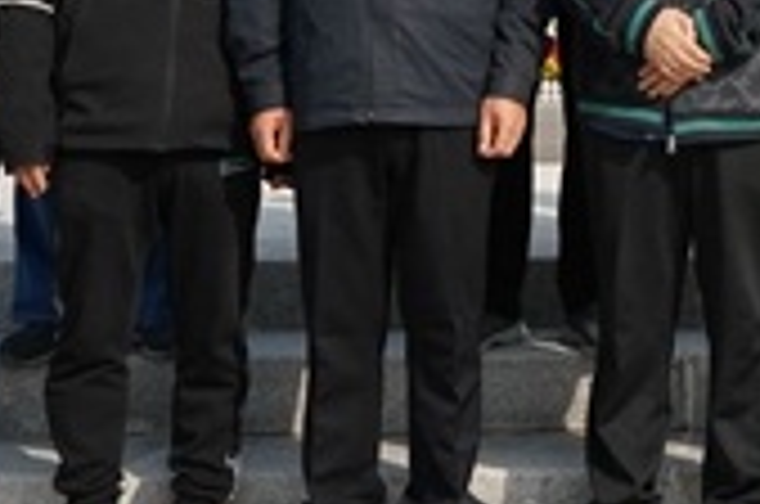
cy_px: -250
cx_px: 913
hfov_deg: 20.5
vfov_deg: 13.8
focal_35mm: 93
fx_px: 1960
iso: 2500
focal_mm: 28
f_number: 11
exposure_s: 1/4000
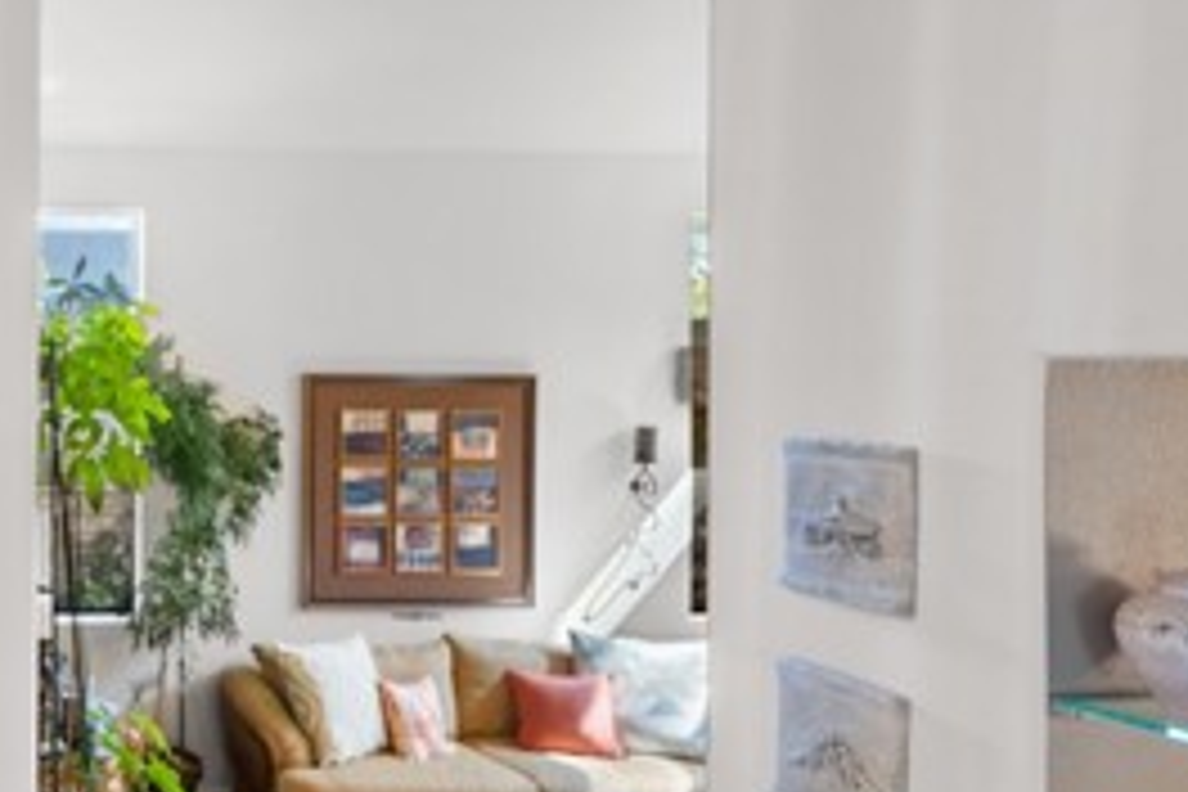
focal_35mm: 34
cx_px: -184
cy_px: 376
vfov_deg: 38.9
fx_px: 1122
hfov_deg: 41.4
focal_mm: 14
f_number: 9
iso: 100
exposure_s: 6
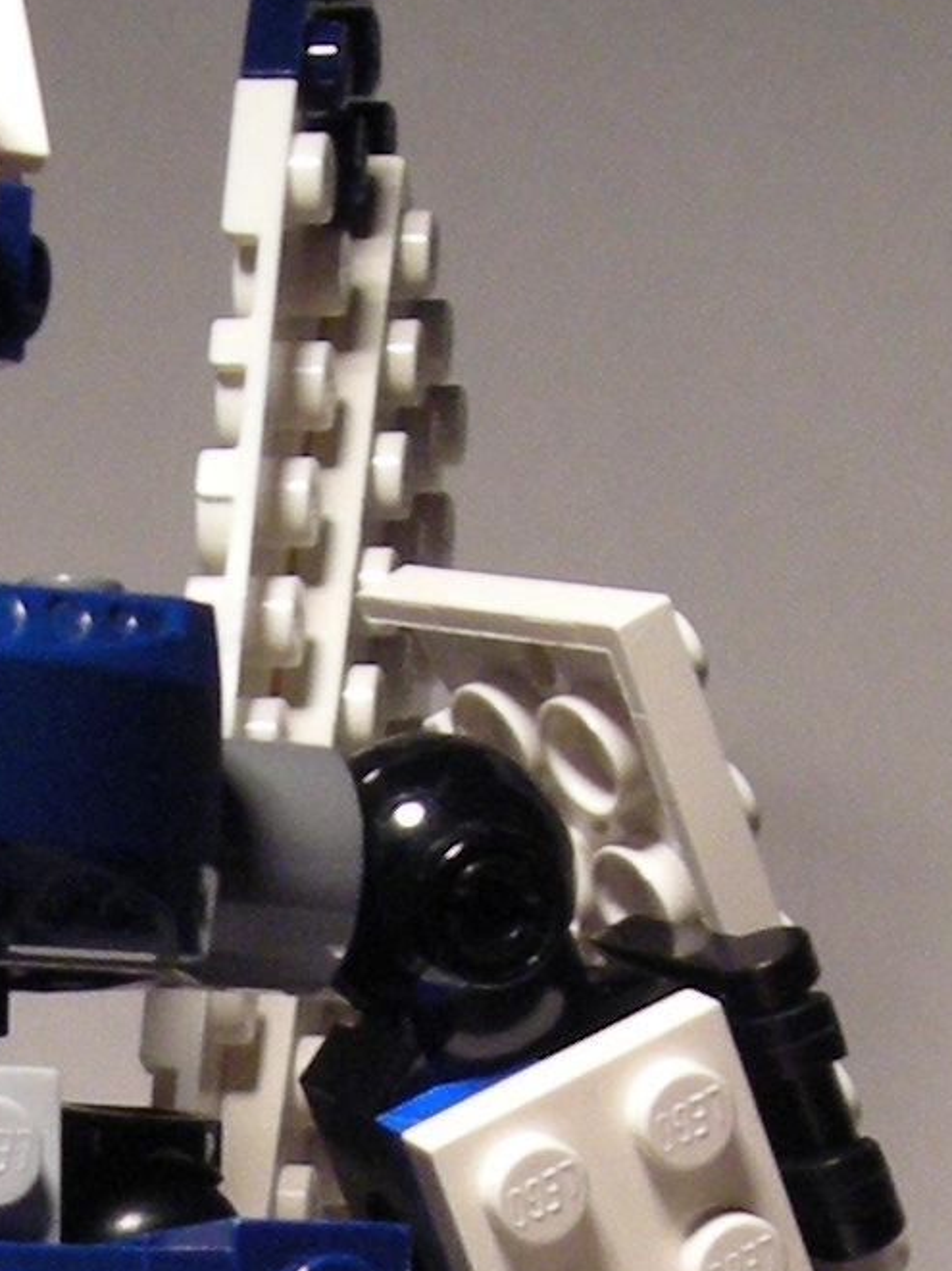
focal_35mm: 162
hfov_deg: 9.1
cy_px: 2215
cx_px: -75
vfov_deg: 11.4
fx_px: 5946
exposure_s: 1/11.3
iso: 200
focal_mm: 6.3
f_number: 3.2
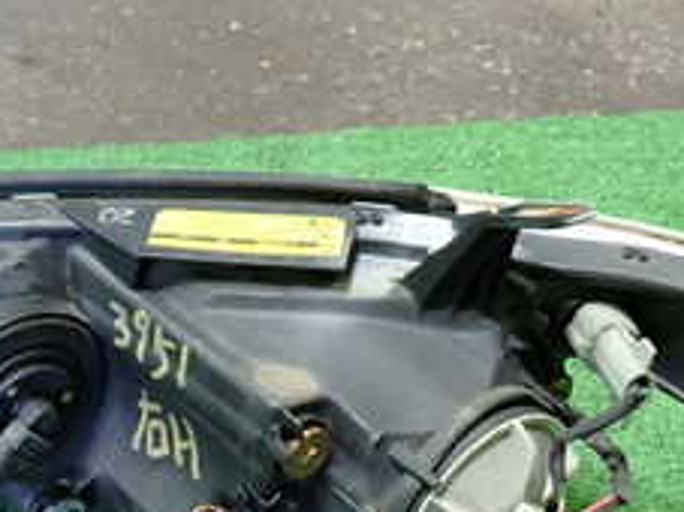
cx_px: 199
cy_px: 410
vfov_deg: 21.9
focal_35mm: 66
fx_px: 1303
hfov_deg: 29.1
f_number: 2
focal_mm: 4.5
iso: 200
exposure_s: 1/30
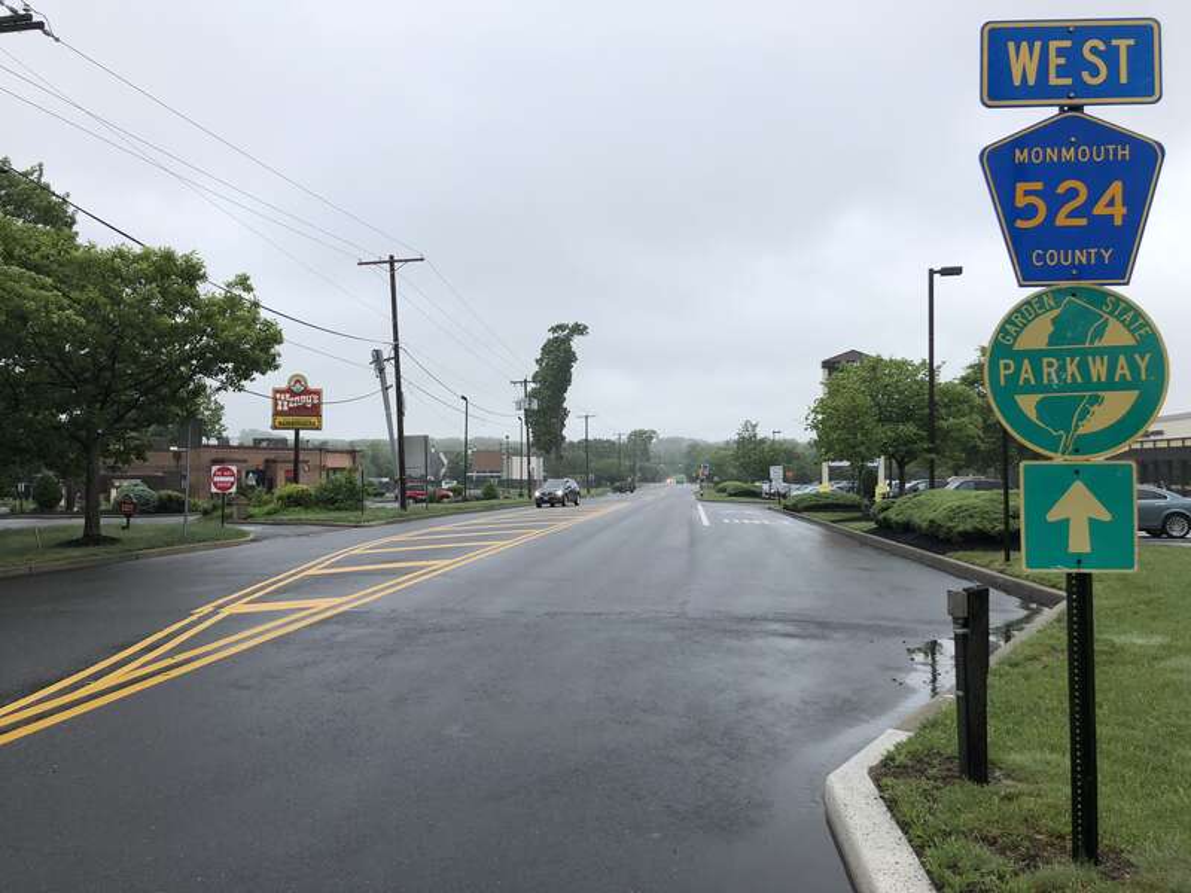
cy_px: 446
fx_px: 963
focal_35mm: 28
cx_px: 596
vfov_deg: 49.7
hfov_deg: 63.4
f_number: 1.8
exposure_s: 1/585
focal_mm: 4
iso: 20
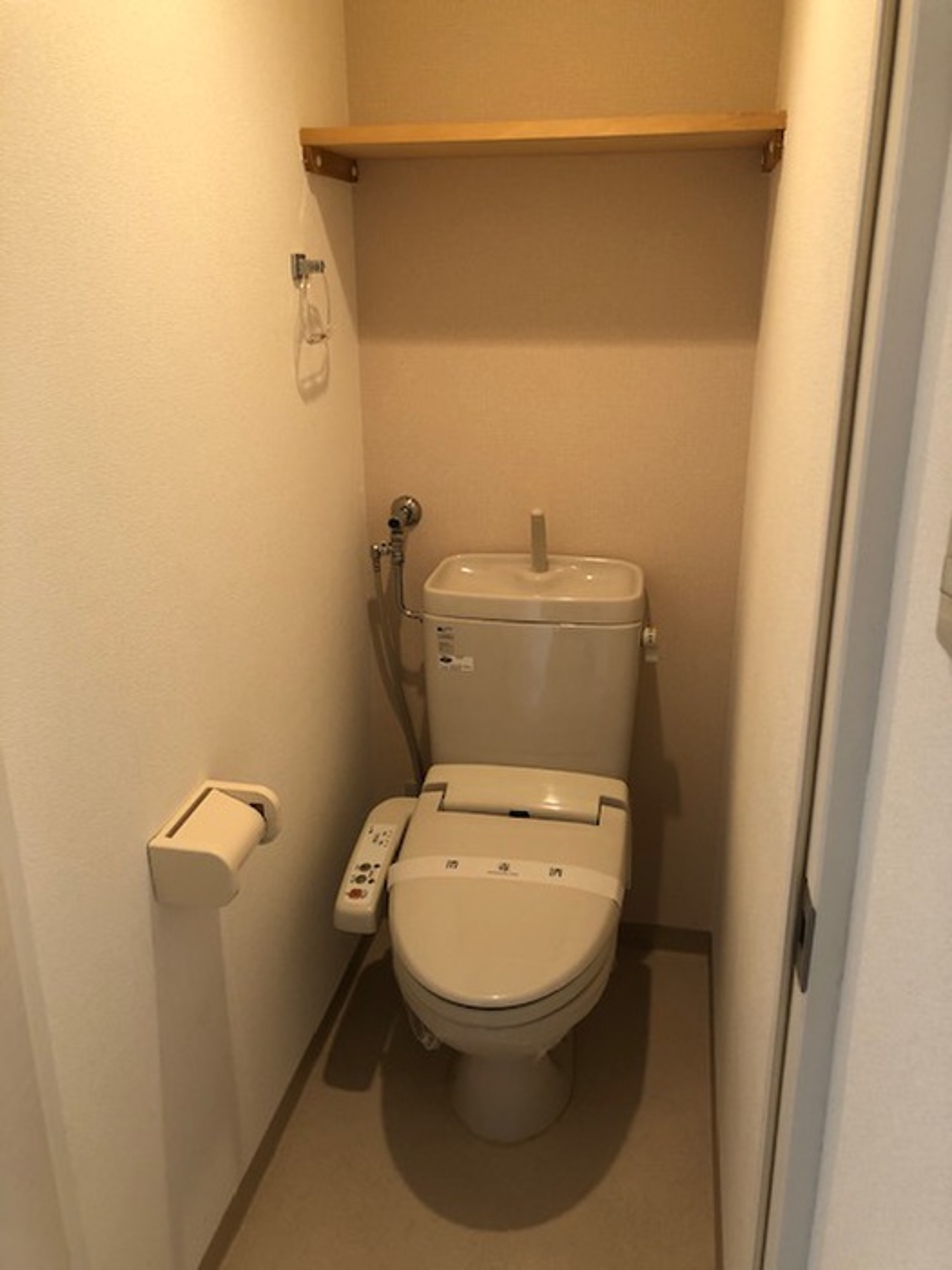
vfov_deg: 63.4
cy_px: 635
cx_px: 476
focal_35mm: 28
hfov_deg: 49.7
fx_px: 1027
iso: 40
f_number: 1.8
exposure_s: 1/17
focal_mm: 3.99
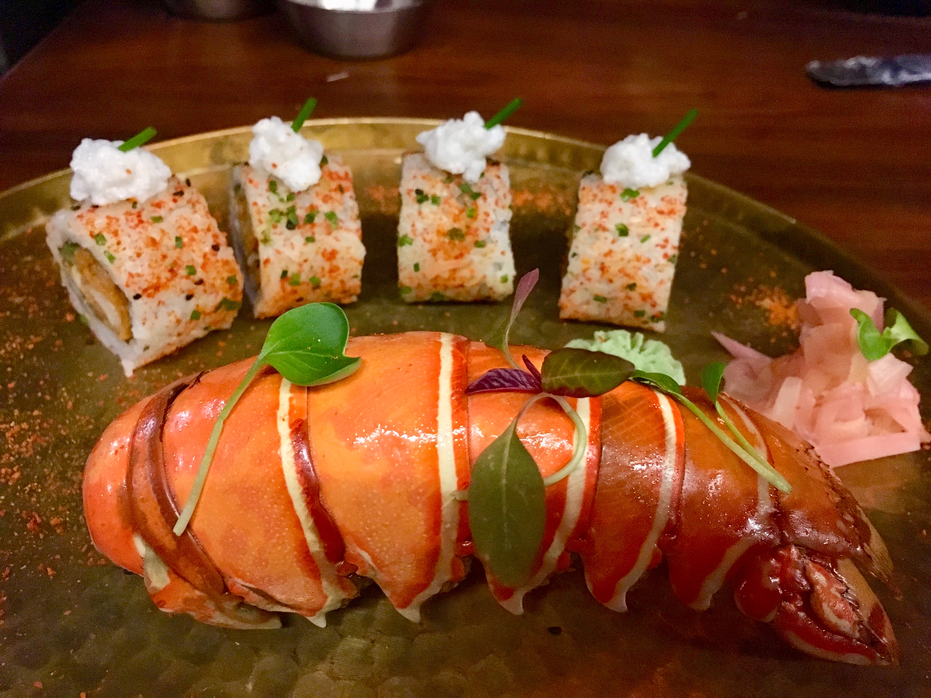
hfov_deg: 61.7
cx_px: 466
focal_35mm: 29
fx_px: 780
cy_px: 349
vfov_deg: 48.2
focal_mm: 4.15
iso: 800
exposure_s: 1/17
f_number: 2.2
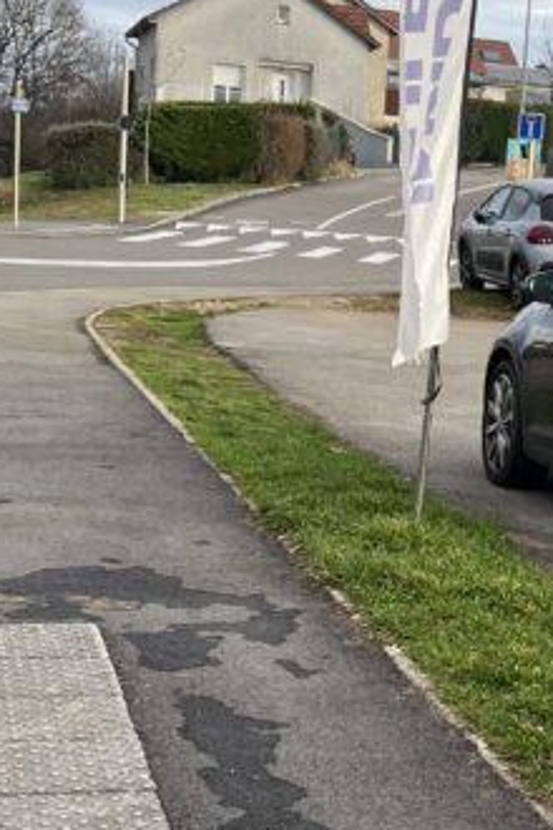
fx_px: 1935
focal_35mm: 84
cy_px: 682
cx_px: 508
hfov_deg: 16.0
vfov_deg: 23.8
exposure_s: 1/676
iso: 50
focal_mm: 5.1
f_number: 1.6
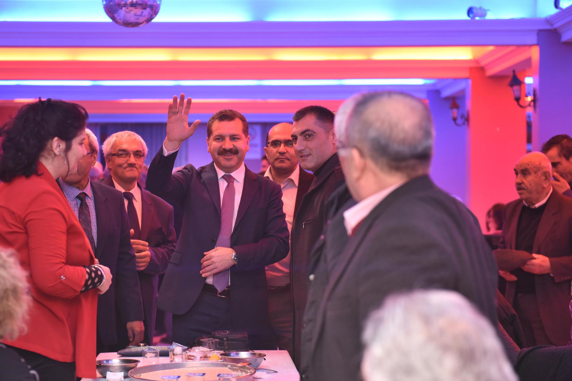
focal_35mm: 70
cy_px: 190
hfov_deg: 28.8
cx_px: 286
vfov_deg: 19.5
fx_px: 1112
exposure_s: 1/200
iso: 1250
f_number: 2.8
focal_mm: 70
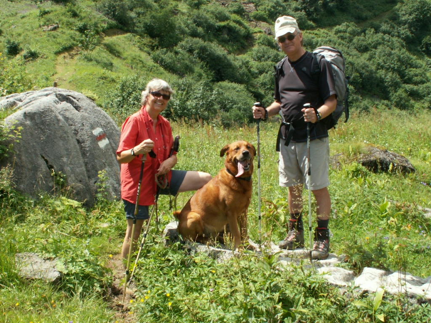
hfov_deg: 42.1
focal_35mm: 45
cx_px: 216
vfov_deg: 32.2
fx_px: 560
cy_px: 162
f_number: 8
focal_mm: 7.5
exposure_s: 1/60
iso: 50
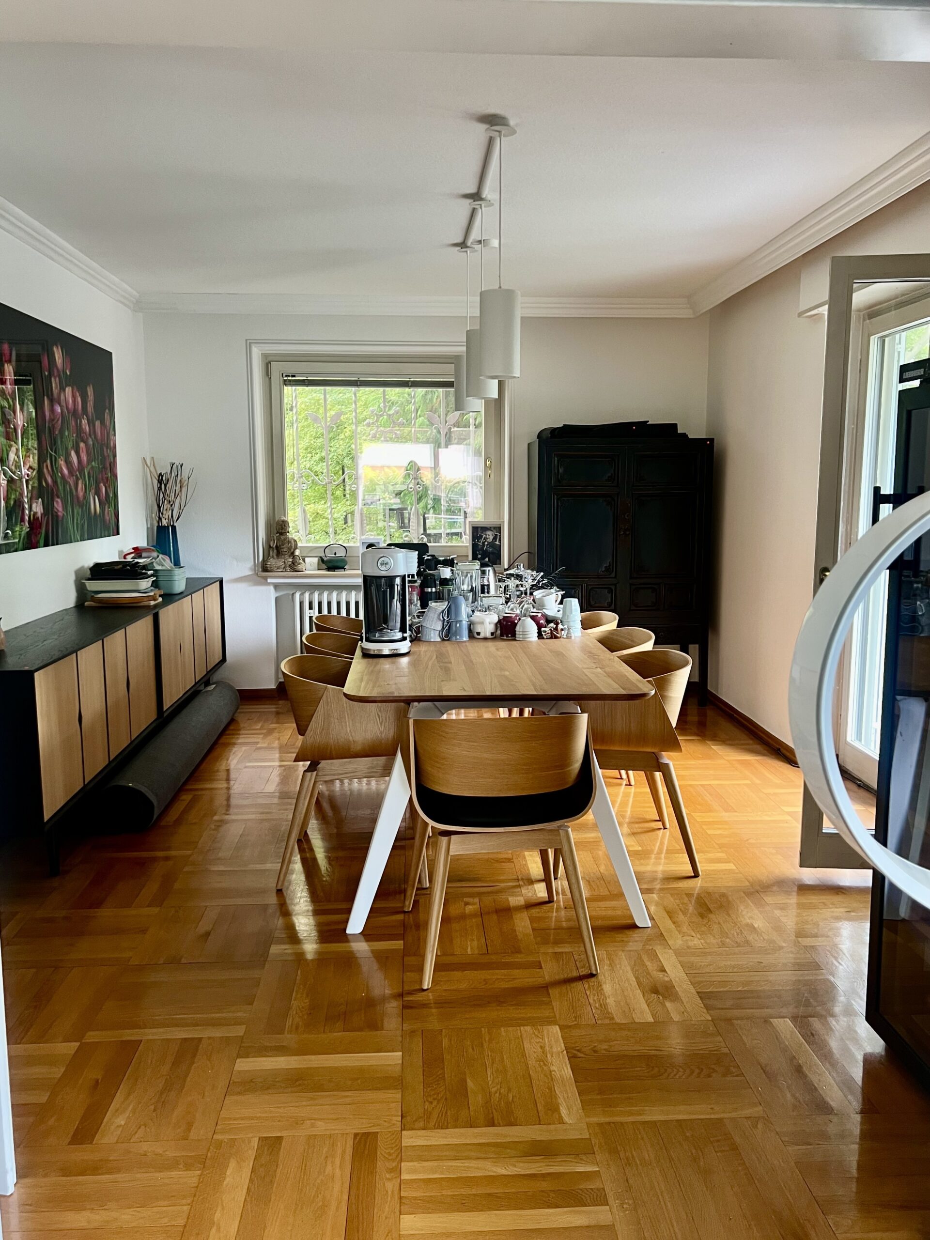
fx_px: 931
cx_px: 465
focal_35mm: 26
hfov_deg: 53.1
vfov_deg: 67.3
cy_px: 620
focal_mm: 5.7
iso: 125
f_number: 1.5
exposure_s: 1/71
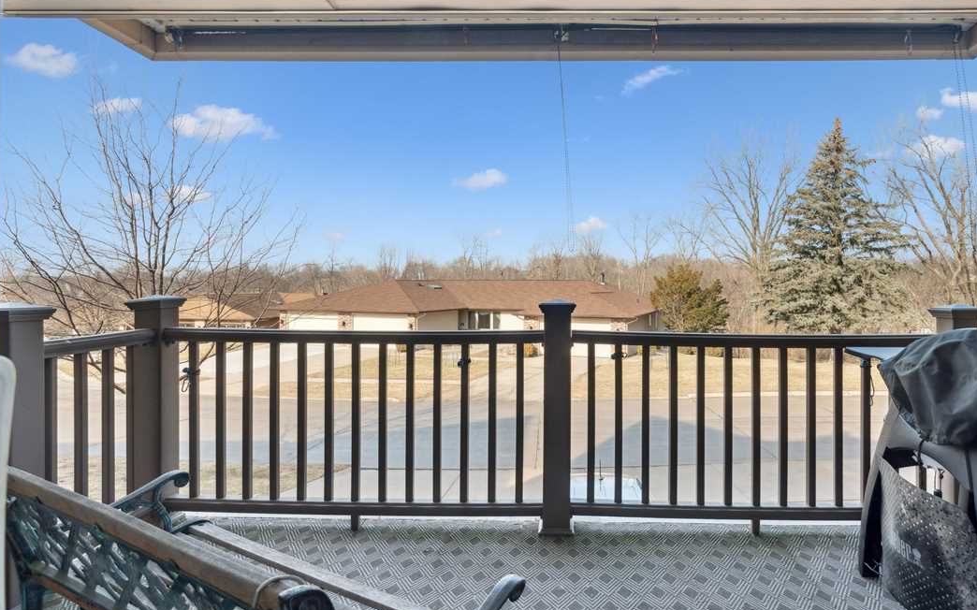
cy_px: 273
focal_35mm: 20
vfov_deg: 59.5
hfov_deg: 84.5
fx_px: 532
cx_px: 561
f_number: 10
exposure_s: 1/160
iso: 400
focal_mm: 16
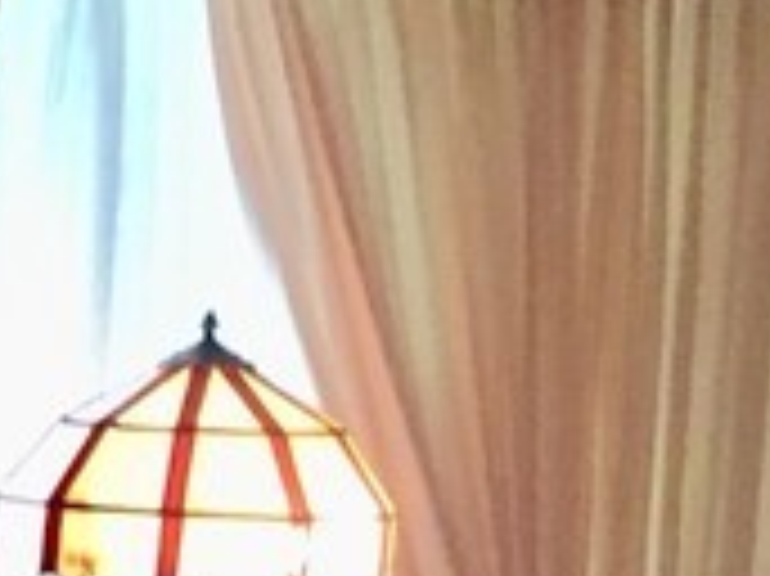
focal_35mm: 174
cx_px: -1468
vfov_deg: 8.3
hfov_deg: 9.3
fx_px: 3868
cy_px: 860
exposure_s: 1/15
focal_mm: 4.15
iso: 320
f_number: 2.2
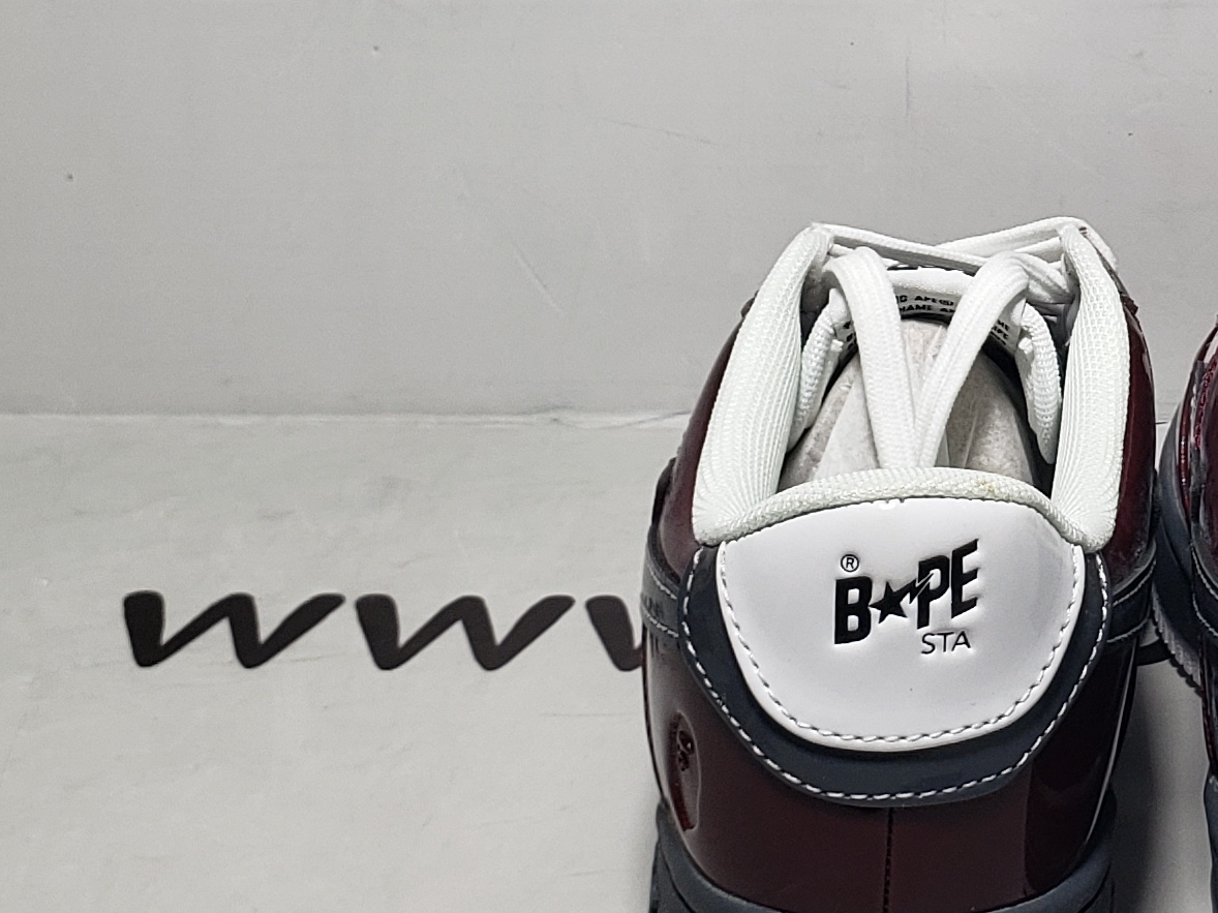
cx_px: 1225
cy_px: -98
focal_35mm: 89
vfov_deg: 16.1
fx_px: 3131
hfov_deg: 21.2
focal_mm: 4.3
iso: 50
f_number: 2.4
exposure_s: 1/199
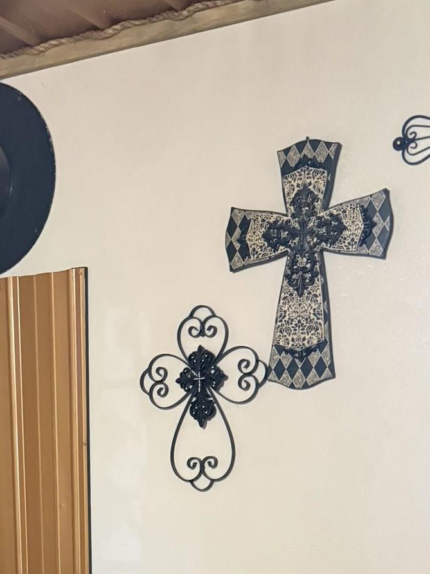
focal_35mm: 62
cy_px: 692
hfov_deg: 23.2
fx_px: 1027
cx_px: 65
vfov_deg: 27.4
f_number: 1.78
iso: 800
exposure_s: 1/60
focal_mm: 6.76
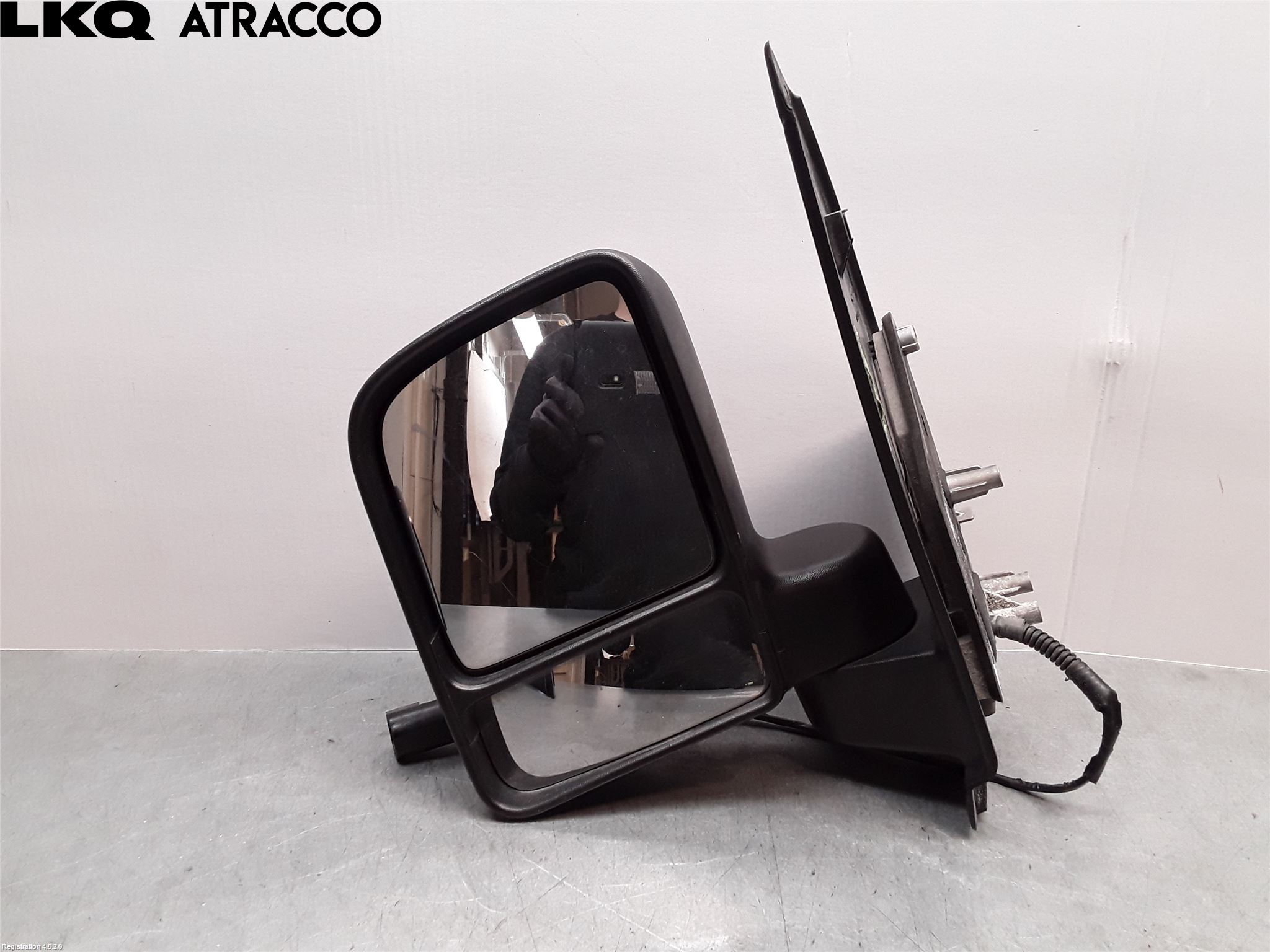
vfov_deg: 49.7
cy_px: 476
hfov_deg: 63.4
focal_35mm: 28
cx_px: 635
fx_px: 1027
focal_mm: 2.91
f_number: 1.9
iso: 100
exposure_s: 1/100
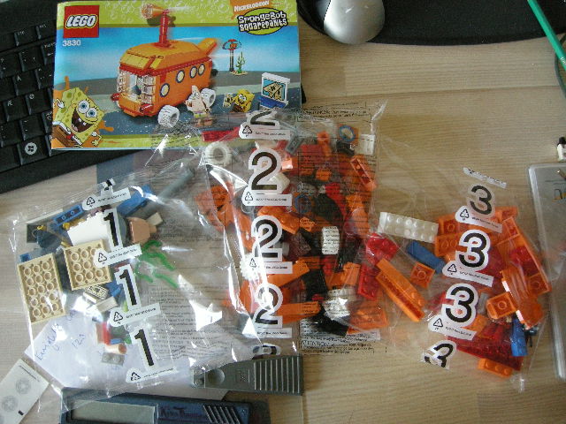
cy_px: 212
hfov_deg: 51.4
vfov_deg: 39.7
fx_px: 589
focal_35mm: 36
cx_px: 283
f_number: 3.4
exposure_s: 1/38
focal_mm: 7.5
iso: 400
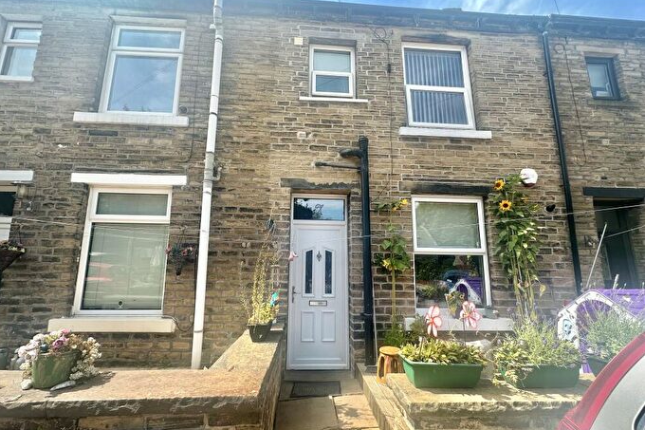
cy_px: 225
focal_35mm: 15
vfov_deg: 77.2
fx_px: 269
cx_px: 314
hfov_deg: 100.4
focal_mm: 2.22
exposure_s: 1/540
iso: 40
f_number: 2.2
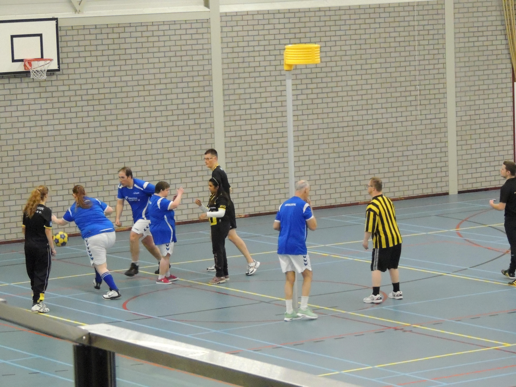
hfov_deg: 12.7
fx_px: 2310
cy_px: 194
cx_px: 258
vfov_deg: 9.6
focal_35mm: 155
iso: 3200
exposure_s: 1/160
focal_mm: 27.6
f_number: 4.4
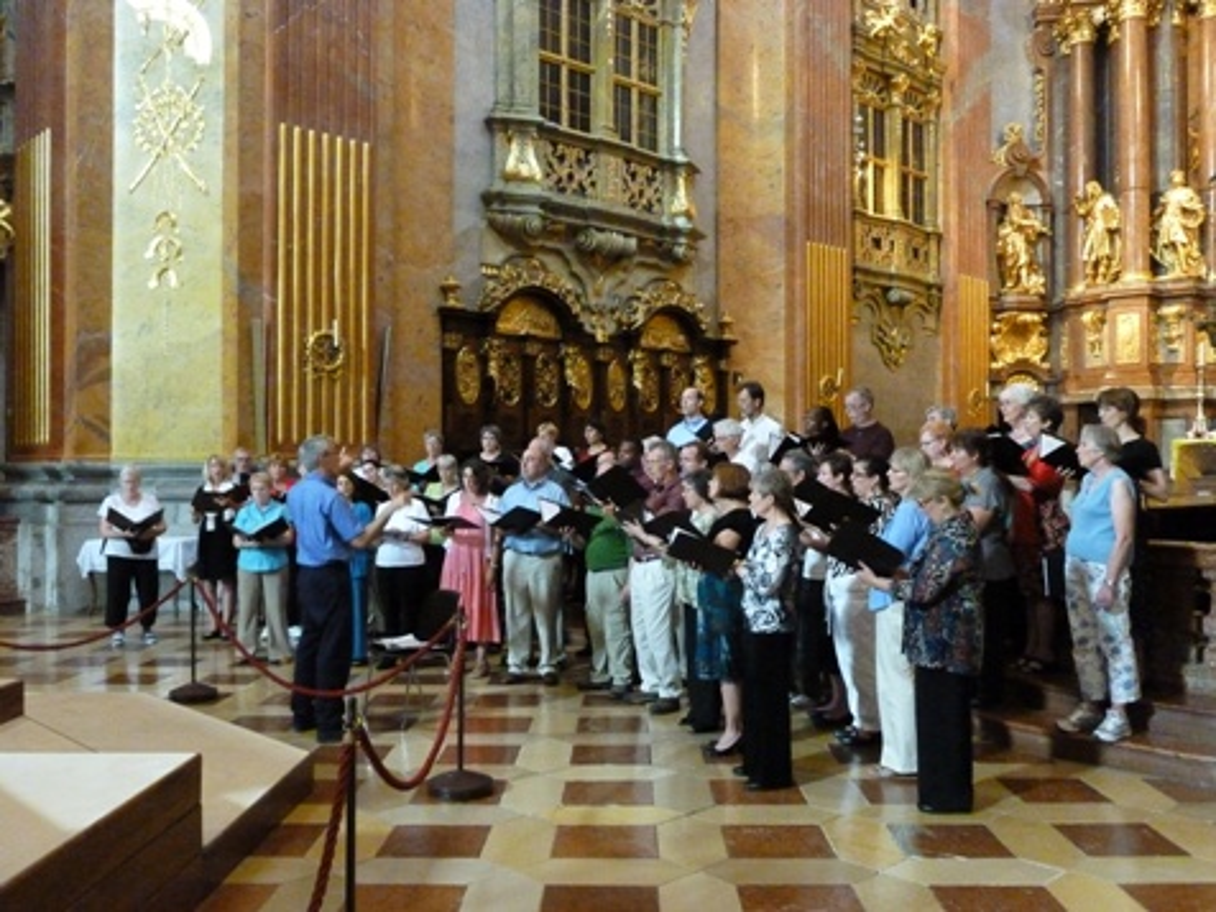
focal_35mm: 31
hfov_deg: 58.4
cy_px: 456
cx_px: 608
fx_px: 1089
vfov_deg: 45.4
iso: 1250
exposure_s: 1/15
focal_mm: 5.5
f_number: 3.6
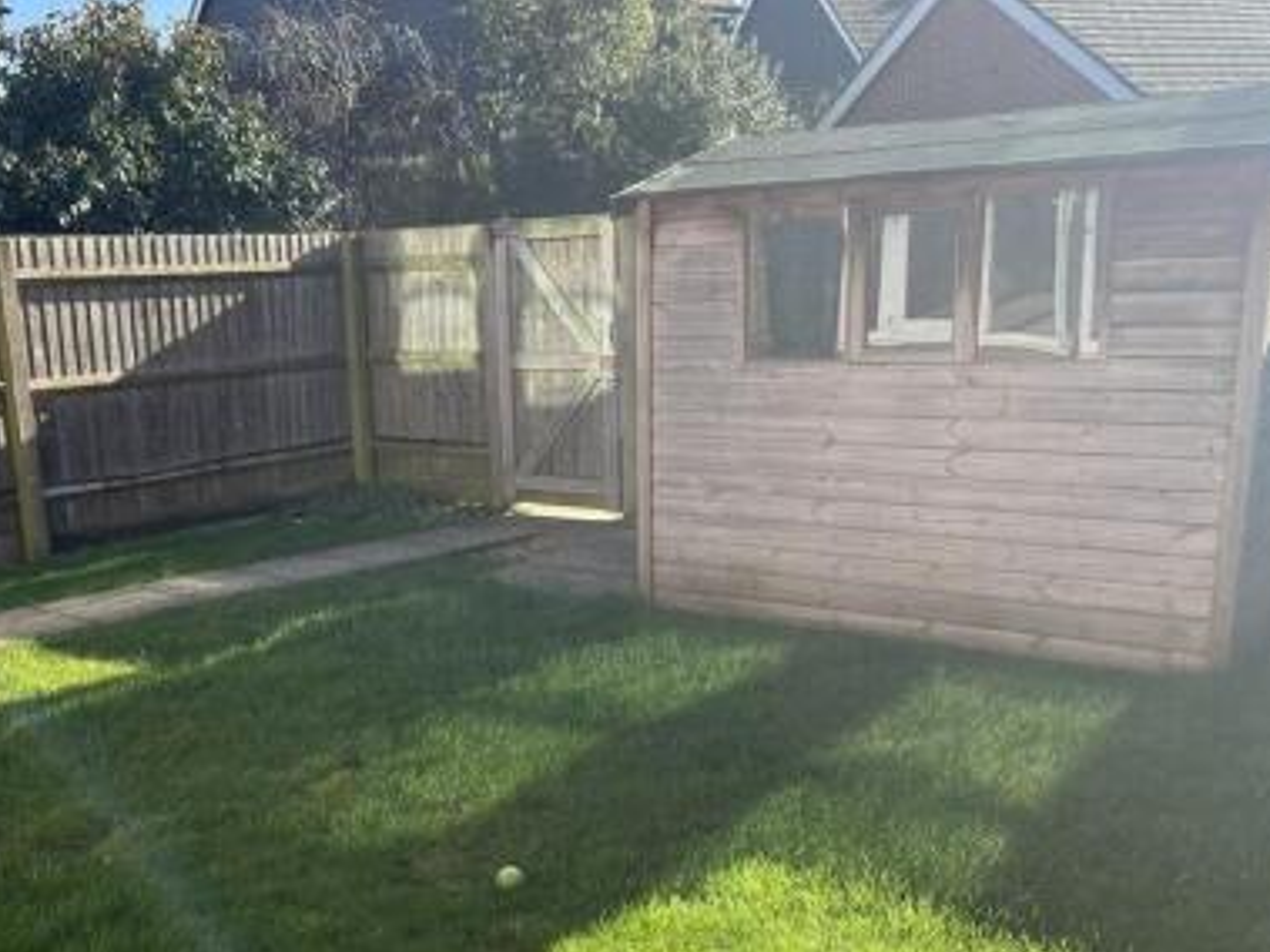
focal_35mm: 40
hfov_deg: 46.1
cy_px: 672
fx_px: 1467
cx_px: 421
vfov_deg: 35.4
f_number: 1.6
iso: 32
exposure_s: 1/831
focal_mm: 4.2
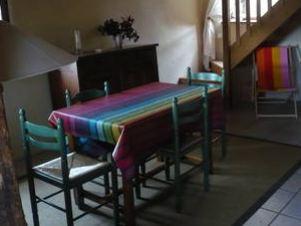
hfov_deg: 44.8
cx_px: 155
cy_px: 98
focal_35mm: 42
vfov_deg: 34.3
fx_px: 365
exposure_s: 1/8
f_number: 2.8
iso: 250
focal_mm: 5.8
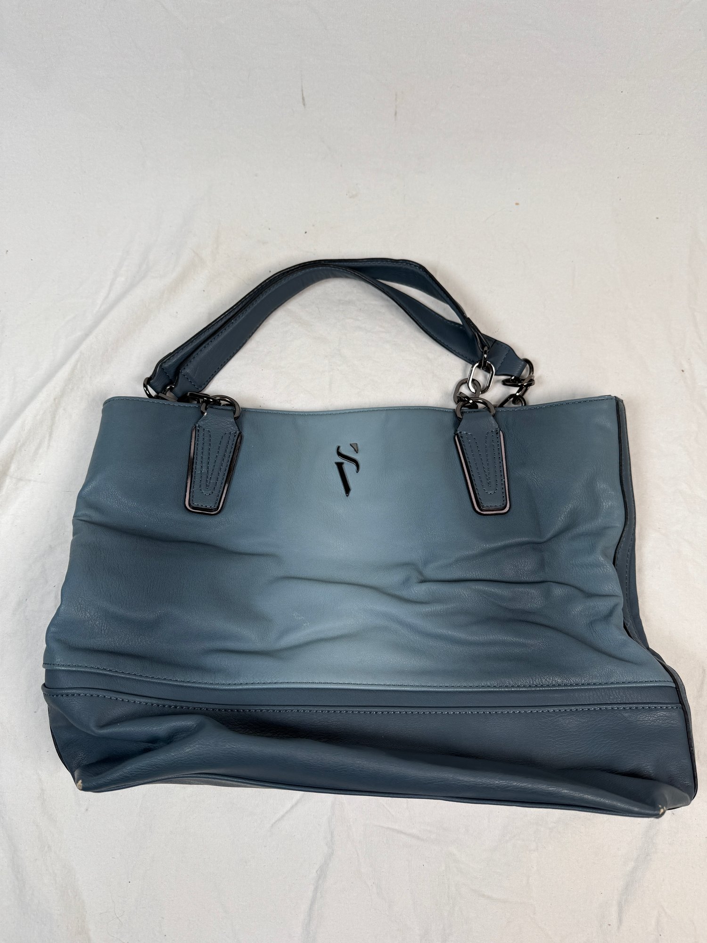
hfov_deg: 56.8
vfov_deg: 71.6
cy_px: 472
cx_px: 354
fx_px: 654
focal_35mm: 24
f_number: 1.78
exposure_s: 1/315
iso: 80
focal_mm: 6.76
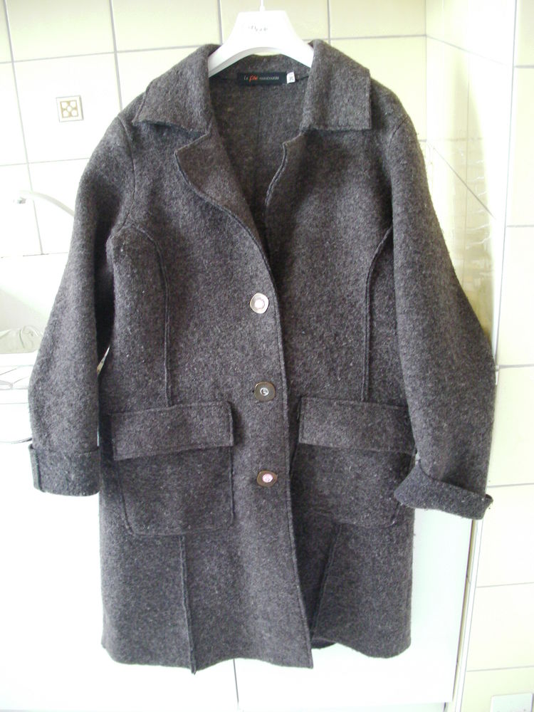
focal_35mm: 38
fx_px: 782
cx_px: 267
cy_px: 356
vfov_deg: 49.0
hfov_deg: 37.7
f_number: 3.5
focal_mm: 6.3
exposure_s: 1/19.4
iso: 200
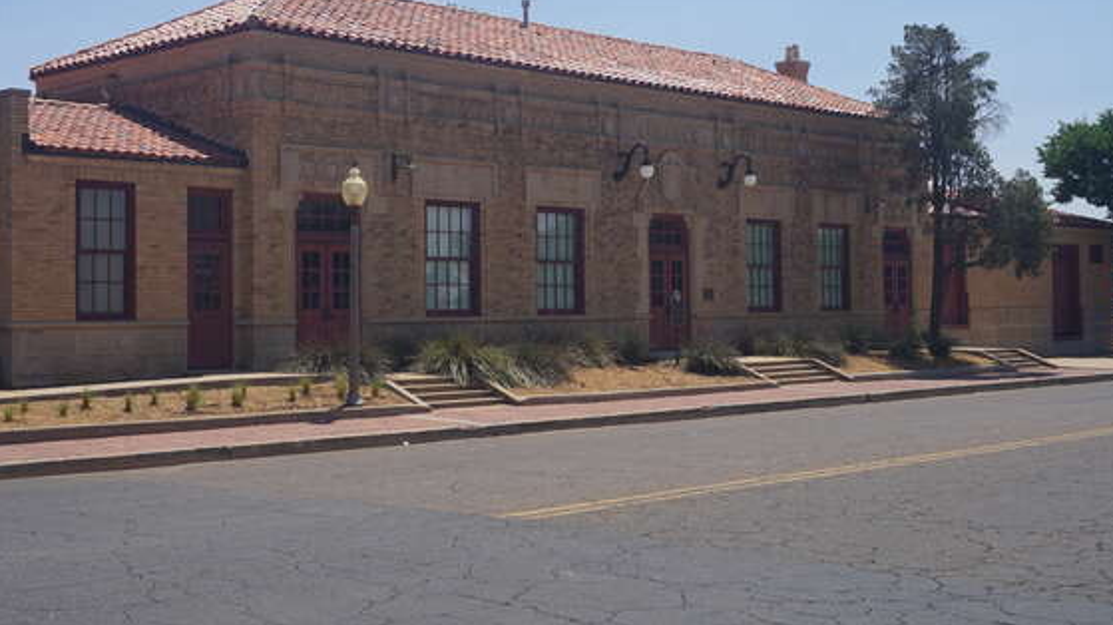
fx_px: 1527
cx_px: 458
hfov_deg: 39.9
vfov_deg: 23.1
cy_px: 250
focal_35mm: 52
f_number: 11
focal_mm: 23
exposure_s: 1/200
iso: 100
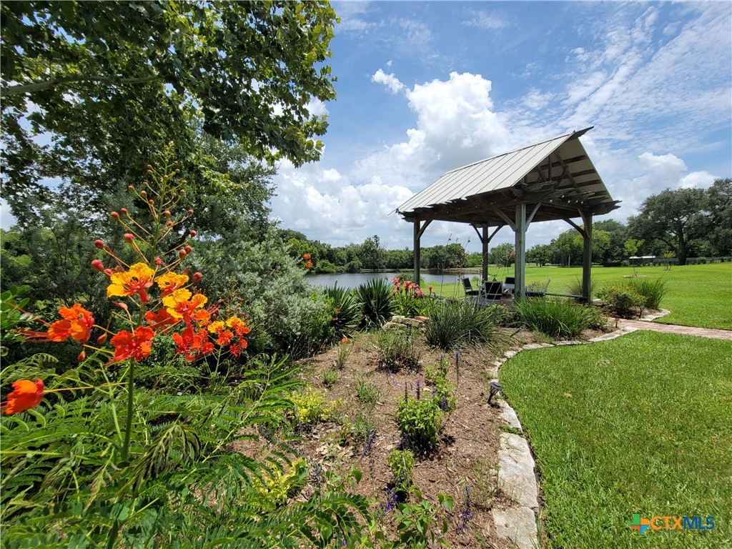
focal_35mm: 13
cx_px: 366
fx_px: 275
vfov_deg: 89.9
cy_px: 274
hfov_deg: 106.2
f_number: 2.2
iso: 64
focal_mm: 2.2
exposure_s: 1/2186
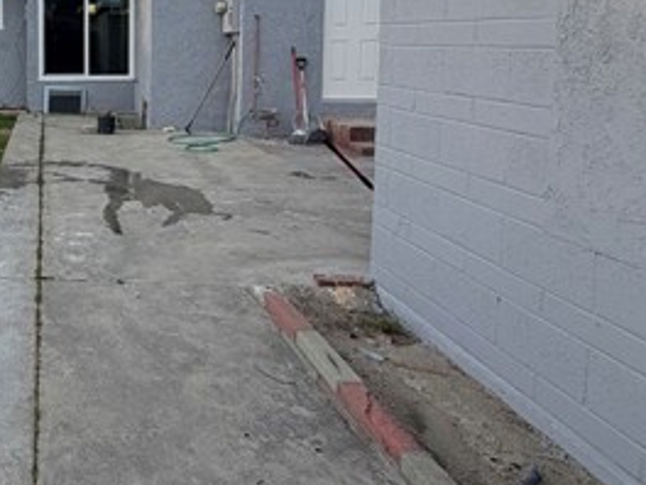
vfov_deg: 40.0
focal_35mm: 34
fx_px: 635
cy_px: 91
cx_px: -56
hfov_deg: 42.8
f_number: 2.2
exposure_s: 1/602
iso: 40
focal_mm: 2.22
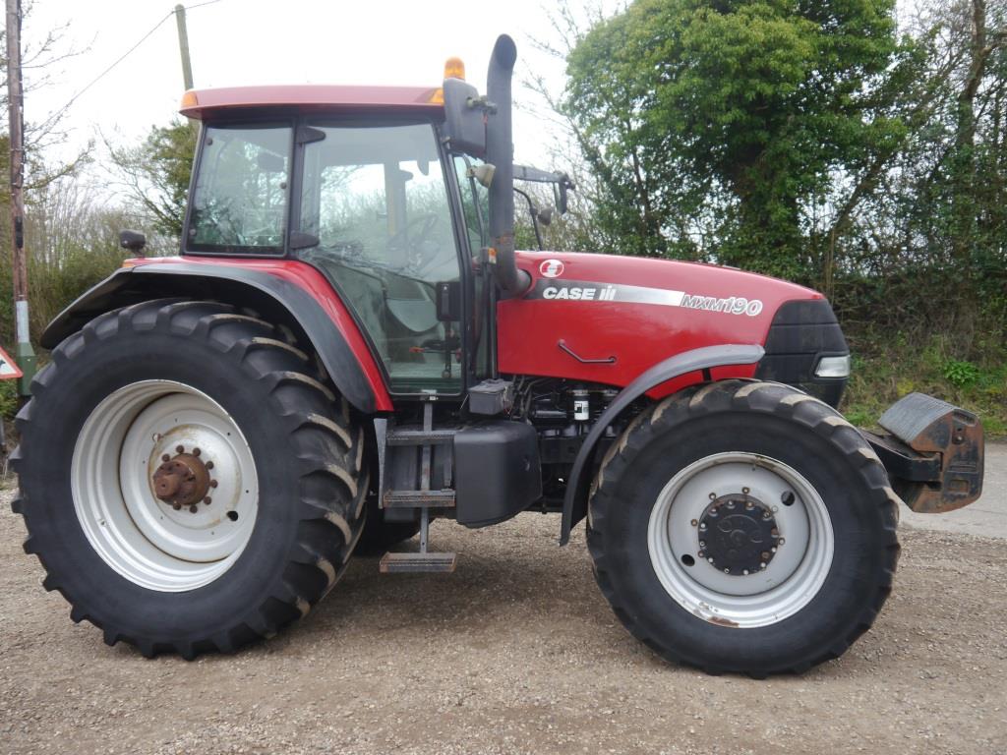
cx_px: 504
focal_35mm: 30
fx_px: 873
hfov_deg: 60.0
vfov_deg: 46.8
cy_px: 378
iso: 160
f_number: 3.5
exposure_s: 1/60
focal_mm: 15
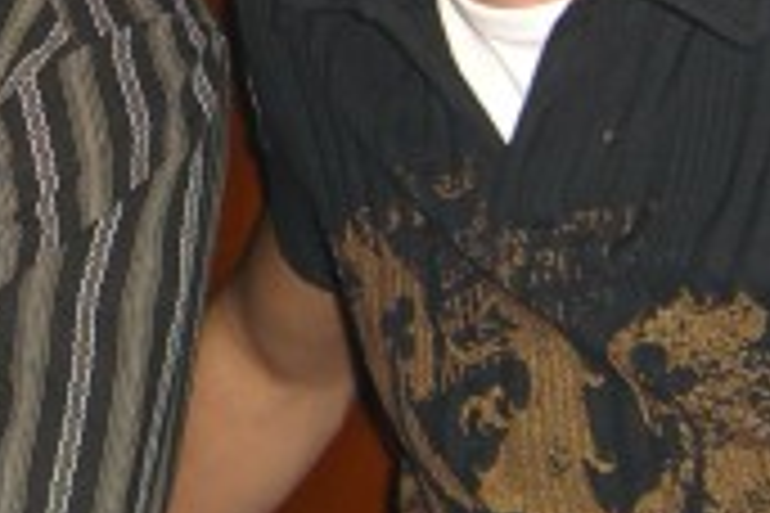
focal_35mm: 139
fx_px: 2973
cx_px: 72
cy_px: -27
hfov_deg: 14.6
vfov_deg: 9.8
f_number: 2.8
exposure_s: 1/60
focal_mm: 7.9
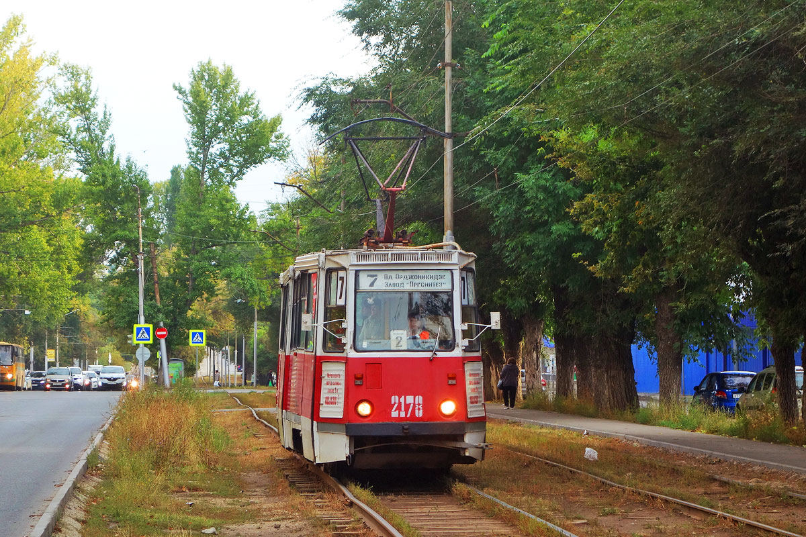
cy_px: 268
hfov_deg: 21.2
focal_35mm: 96
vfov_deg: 14.3
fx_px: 2149
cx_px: 403
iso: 160
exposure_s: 1/100
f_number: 4.9
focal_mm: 35.62
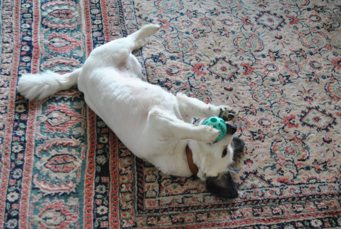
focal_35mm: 63
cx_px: 170
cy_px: 114
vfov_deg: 21.7
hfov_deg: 31.8
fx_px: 598
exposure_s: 1/80
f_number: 5
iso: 1600
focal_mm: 42
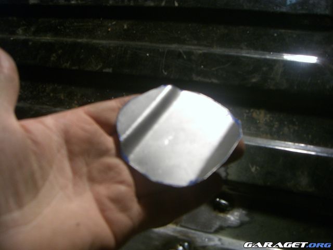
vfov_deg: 37.7
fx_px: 366
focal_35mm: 38
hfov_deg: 49.0
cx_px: 166
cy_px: 125
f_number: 2.7
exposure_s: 1/80
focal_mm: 6.2
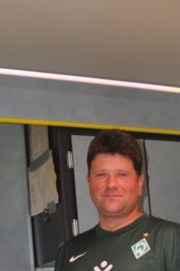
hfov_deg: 13.8
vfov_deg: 19.4
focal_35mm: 99
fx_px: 745
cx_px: 104
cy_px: 326
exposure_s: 1/125
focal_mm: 22
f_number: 3.5
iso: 720
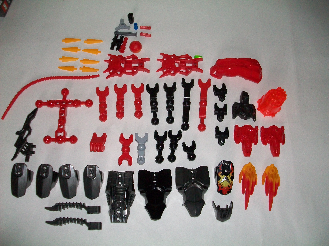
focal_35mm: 34
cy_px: 123
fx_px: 323
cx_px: 164
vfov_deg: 41.8
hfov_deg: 54.0
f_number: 2.8
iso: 200
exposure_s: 1/125
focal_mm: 5.7
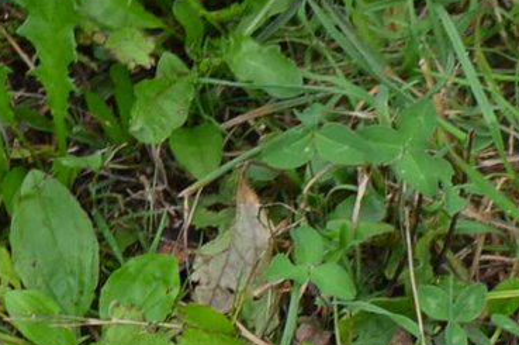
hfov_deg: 12.0
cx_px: 674
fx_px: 2404
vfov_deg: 7.7
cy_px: 779
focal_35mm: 167
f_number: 4.5
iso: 400
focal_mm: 24
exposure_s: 1/80
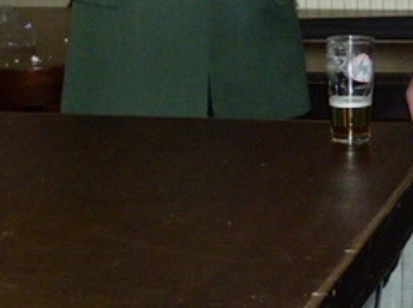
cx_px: 305
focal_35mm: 182
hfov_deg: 10.9
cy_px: -75
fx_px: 2168
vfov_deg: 8.0
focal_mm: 13.2
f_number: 3.3
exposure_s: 1/250
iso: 400
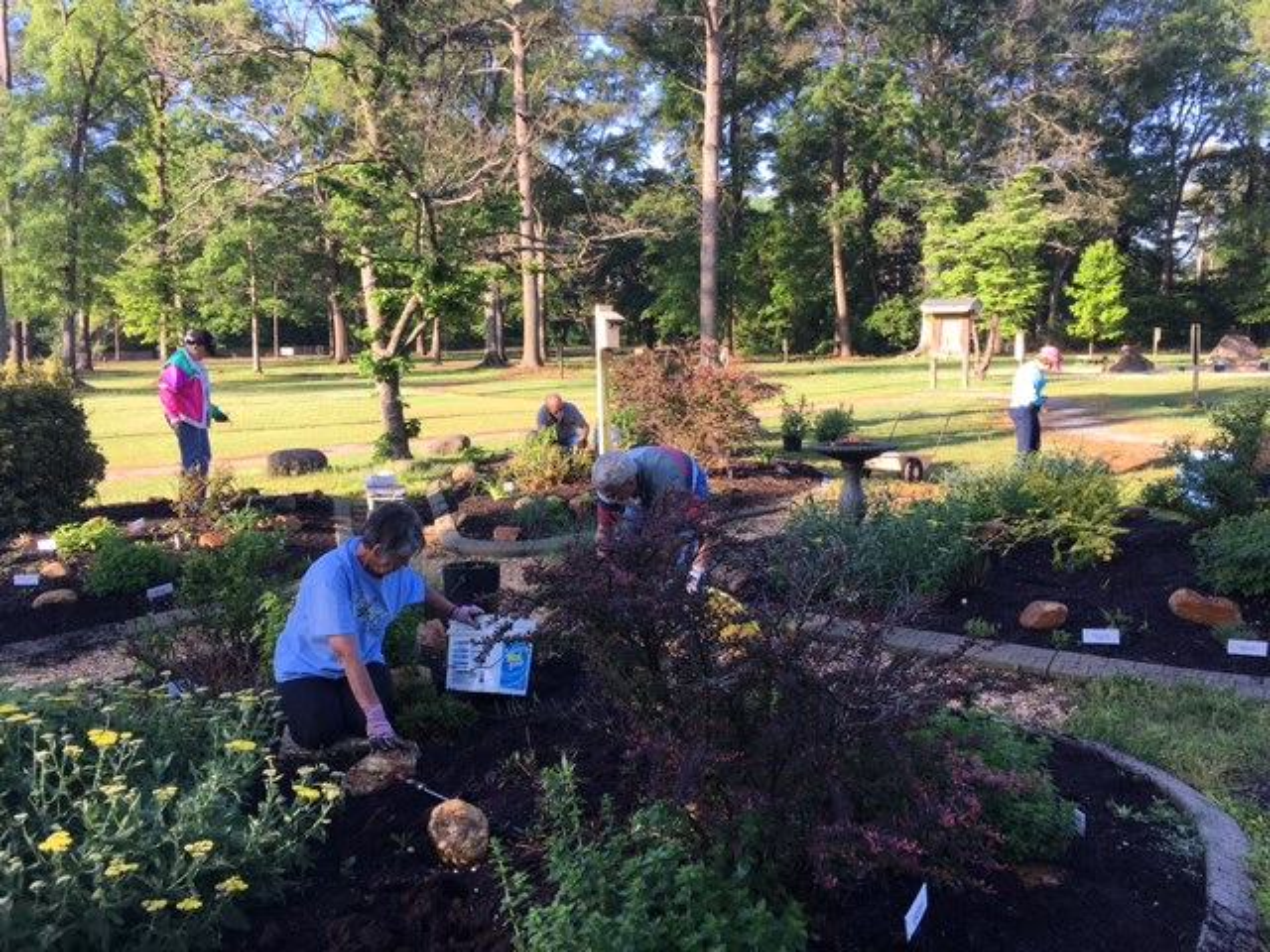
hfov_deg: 61.7
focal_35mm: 29
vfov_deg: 48.2
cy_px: 476
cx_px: 635
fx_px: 1064
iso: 25
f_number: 2.2
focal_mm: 4.15
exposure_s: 1/283
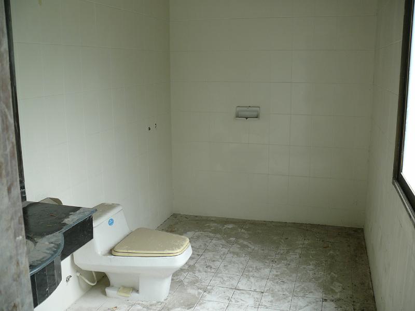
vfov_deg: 40.7
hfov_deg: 52.6
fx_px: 420
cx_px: 208
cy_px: 156
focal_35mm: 35
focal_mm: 7.4
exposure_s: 1/40
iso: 100
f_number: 2.8
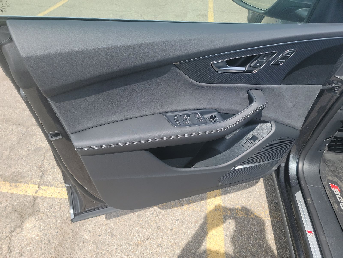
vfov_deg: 56.8
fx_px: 238
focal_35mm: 24
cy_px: 129
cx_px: 172
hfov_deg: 71.6
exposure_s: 1/409
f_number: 1.8
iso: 50
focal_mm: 6.7
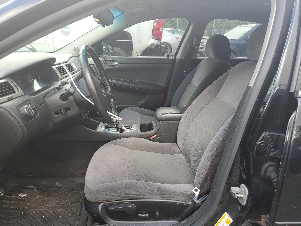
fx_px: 226
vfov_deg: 53.1
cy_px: 113
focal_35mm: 26
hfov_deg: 67.3
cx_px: 150
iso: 50
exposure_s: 1/161
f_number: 1.5
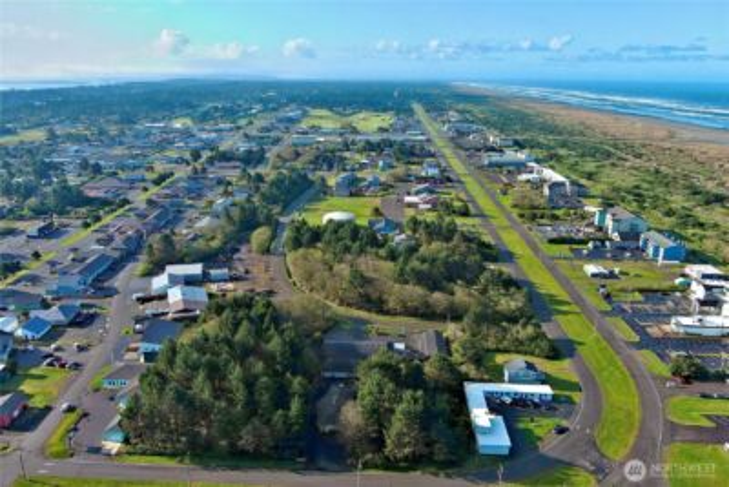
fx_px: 587
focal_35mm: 29
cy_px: 244
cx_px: 364
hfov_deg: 63.6
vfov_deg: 45.0
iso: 100
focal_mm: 10.57
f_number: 2.8
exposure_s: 1/773
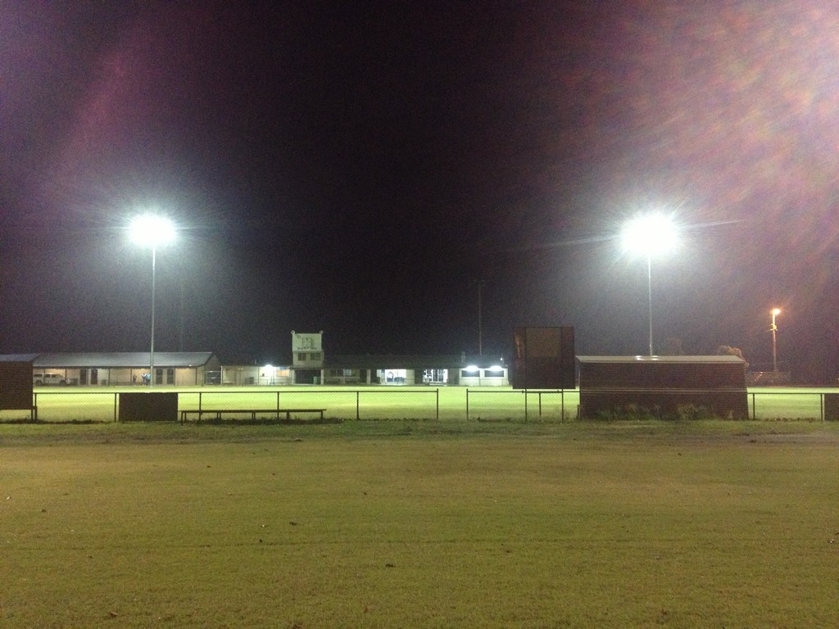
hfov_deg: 52.6
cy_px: 314
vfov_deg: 40.7
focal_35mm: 35
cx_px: 420
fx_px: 848
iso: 400
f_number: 2.4
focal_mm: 4.28
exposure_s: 1/15
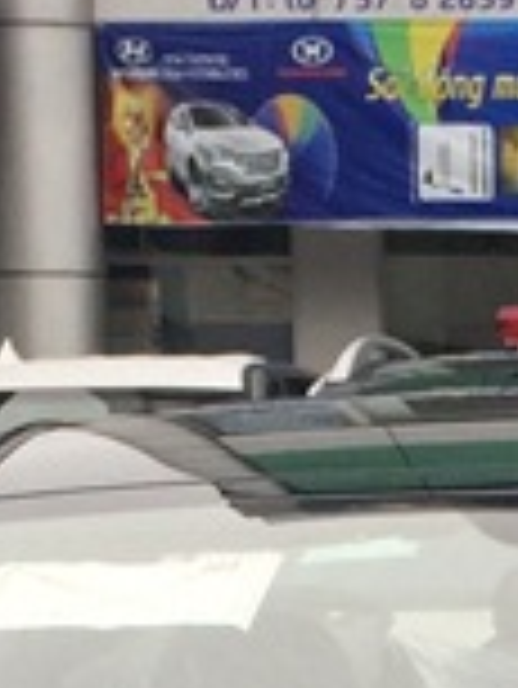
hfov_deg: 7.3
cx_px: 604
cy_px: 1367
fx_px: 4005
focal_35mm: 201
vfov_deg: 9.2
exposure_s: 1/1080
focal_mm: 4.12
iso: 40
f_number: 2.2
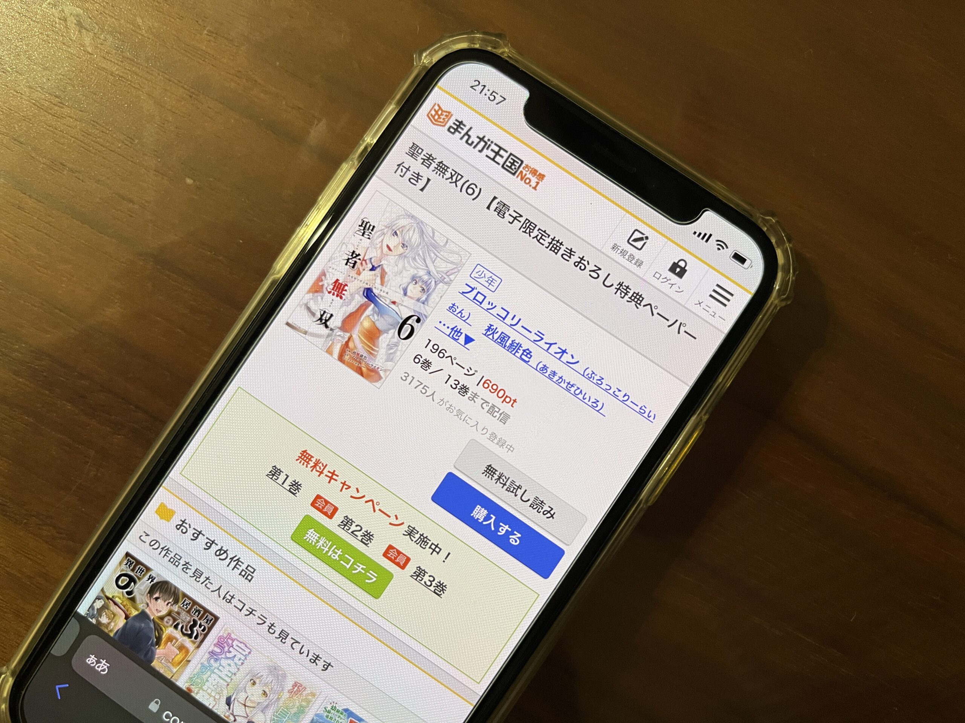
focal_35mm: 26
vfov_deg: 53.1
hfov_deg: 67.3
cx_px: 482
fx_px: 725
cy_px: 362
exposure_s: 1/60
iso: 160
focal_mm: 5.1
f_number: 1.6
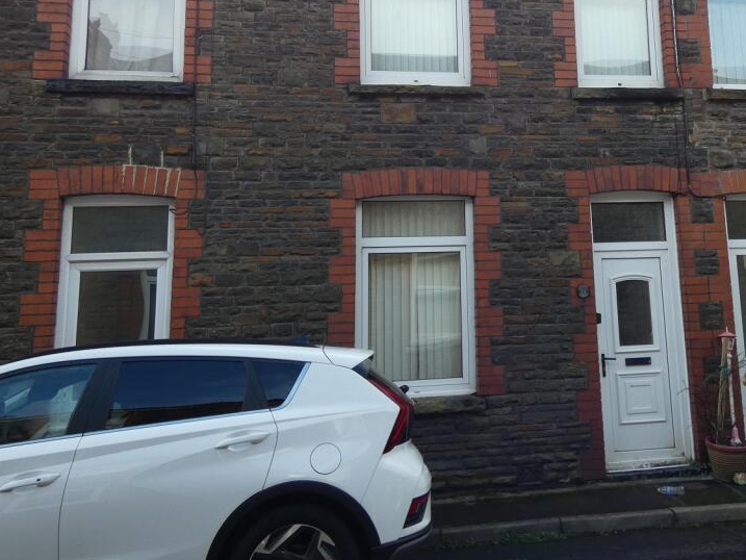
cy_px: 171
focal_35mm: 30
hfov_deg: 58.9
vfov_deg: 45.8
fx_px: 647
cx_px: 485
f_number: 2.9
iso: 80
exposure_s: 1/250
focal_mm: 3.8
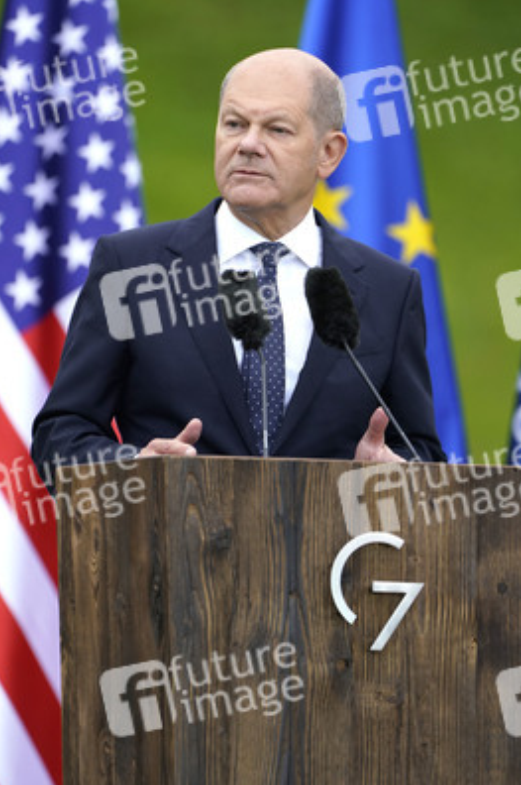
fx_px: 8793
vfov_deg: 5.1
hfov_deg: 3.4
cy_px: 392
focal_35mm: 404
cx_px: 260
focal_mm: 400
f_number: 5.6
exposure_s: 1/800
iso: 1000
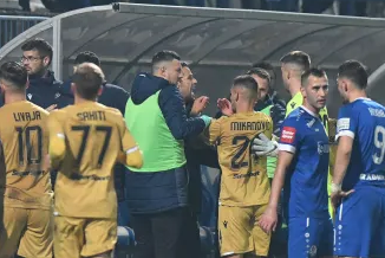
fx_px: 7482
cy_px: 95
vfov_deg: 2.0
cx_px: -26
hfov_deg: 2.9
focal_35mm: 699
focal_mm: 300
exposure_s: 1/1250
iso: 4000
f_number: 4
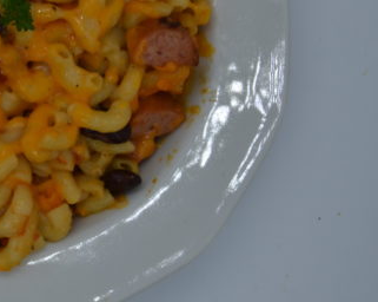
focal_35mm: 101
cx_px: 1
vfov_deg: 15.1
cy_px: 36
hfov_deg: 18.5
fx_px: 1129
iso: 200
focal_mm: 32
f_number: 5.6
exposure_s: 1/125
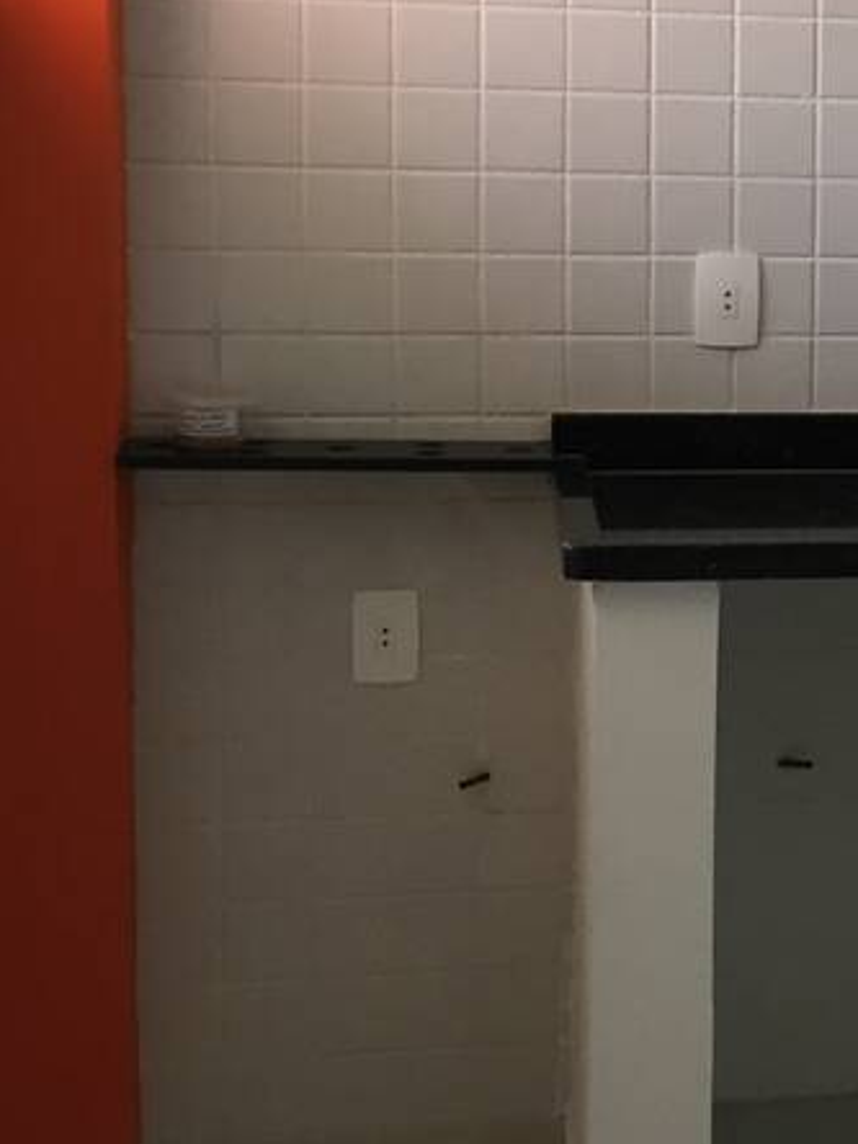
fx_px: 3107
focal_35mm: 94
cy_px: 412
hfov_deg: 14.3
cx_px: 1438
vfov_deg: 20.8
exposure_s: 1/30
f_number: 2.2
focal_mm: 4.15
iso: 32
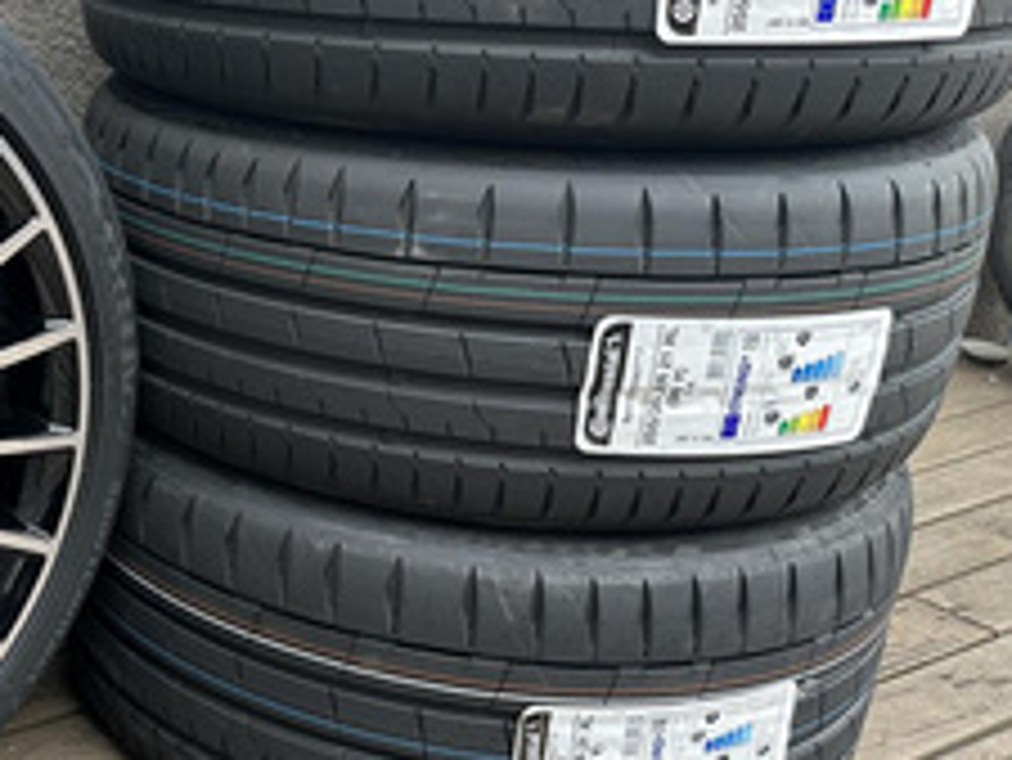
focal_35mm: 48
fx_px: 1404
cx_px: 27
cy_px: 414
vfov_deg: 30.3
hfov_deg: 36.2
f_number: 1.78
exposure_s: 1/157
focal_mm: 6.86
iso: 80
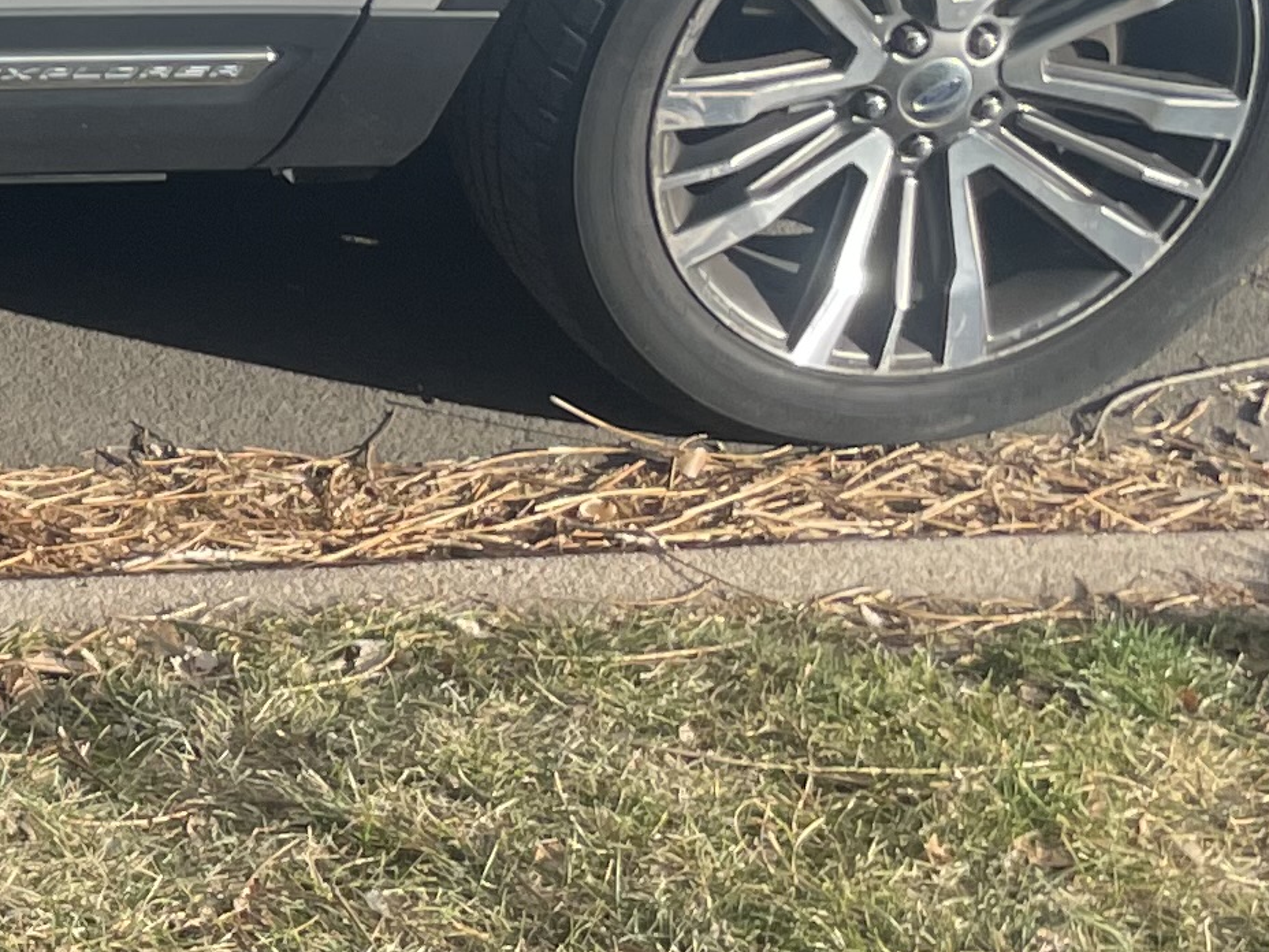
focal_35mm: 113
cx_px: -930
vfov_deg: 13.0
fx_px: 4143
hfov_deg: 15.3
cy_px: 36
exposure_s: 1/1416
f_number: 1.6
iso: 32
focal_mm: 4.2
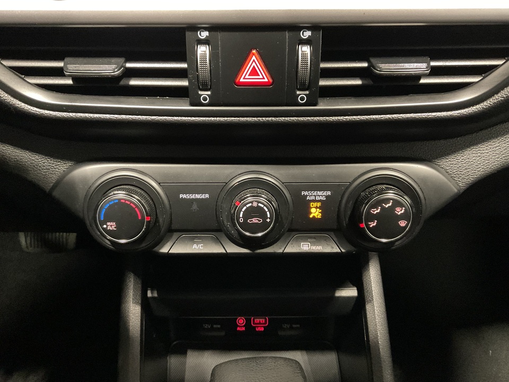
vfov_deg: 48.2
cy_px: 191
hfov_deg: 61.7
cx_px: 254
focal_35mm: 29
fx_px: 426
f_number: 1.8
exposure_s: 1/24
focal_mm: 3
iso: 500
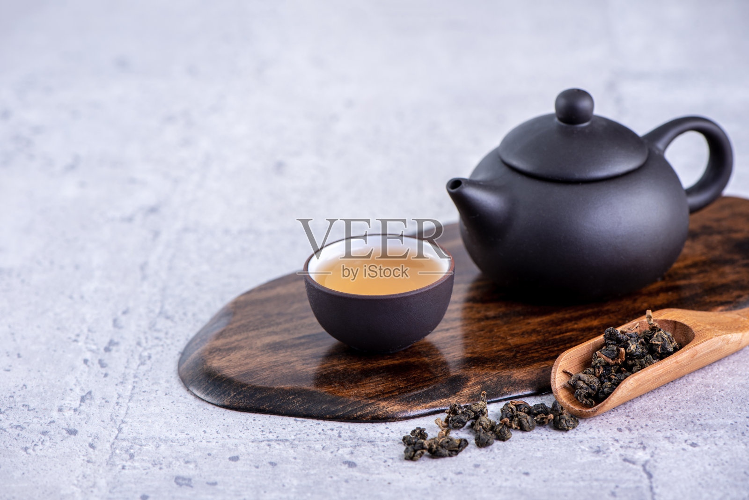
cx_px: 374
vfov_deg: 13.1
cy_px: 250
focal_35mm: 105
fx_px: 2185
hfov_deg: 19.4
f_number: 9
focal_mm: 105
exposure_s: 1/125
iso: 100
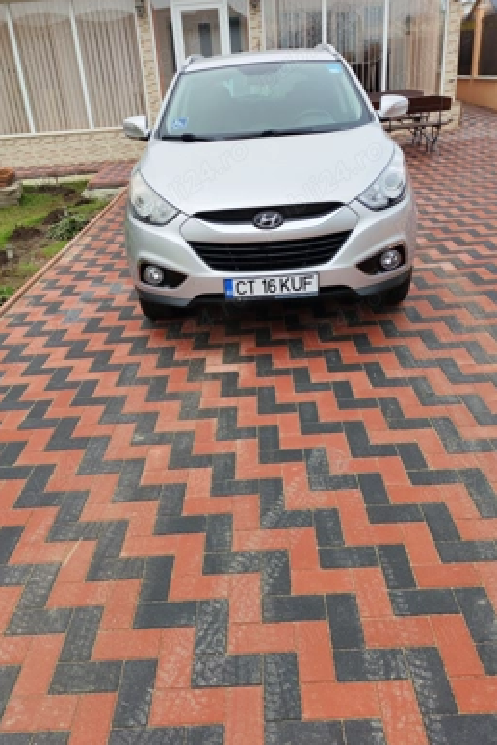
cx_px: 252
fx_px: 600
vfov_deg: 63.7
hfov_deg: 45.0
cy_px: 368
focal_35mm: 29
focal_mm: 6.12
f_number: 1.9
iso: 50
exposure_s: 1/270
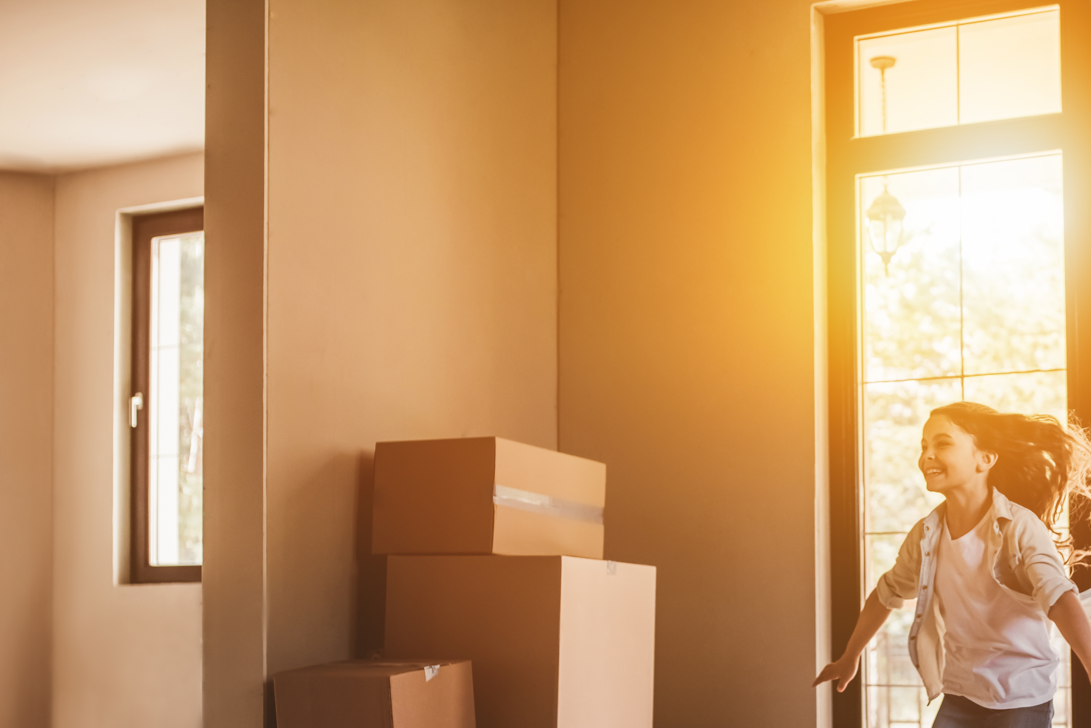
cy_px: 544
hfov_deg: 36.6
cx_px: 816
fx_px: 1607
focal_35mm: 53
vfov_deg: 25.2
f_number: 2.5
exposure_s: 1/640
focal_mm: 35
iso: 800
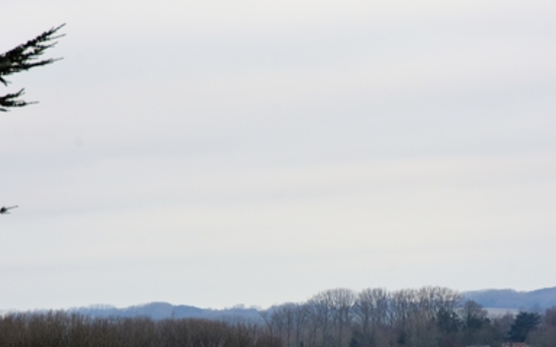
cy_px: 233
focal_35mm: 478
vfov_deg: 2.7
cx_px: 339
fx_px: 7243
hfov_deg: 4.4
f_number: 10
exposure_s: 1/60
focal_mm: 200
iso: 320
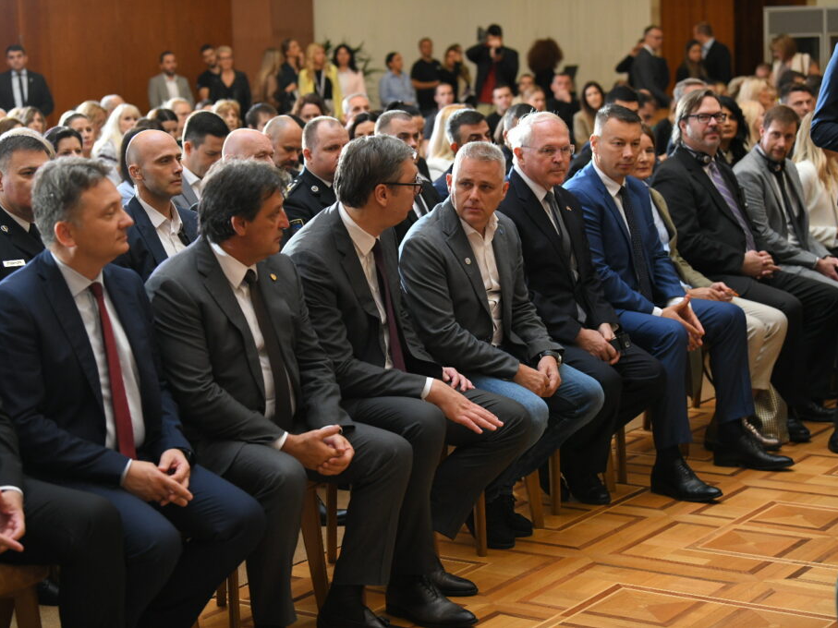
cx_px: 383
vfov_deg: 19.4
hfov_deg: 25.7
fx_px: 1840
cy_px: 314
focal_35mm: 76
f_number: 3.5
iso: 2500
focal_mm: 70
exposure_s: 1/200
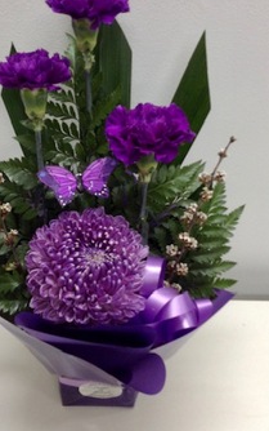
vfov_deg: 42.5
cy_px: 186
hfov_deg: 27.4
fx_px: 551
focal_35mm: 47
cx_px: 103
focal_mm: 3.3
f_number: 2.4
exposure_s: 1/25
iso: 40
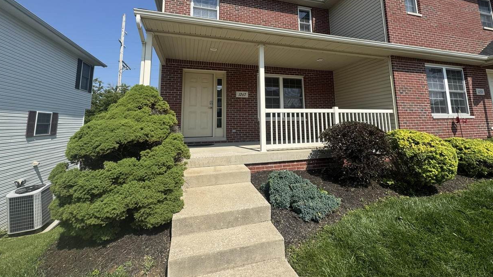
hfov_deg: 99.3
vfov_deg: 65.4
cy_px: 94
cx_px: 254
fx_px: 209
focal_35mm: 16
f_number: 2.2
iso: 40
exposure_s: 1/1748
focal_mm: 2.22
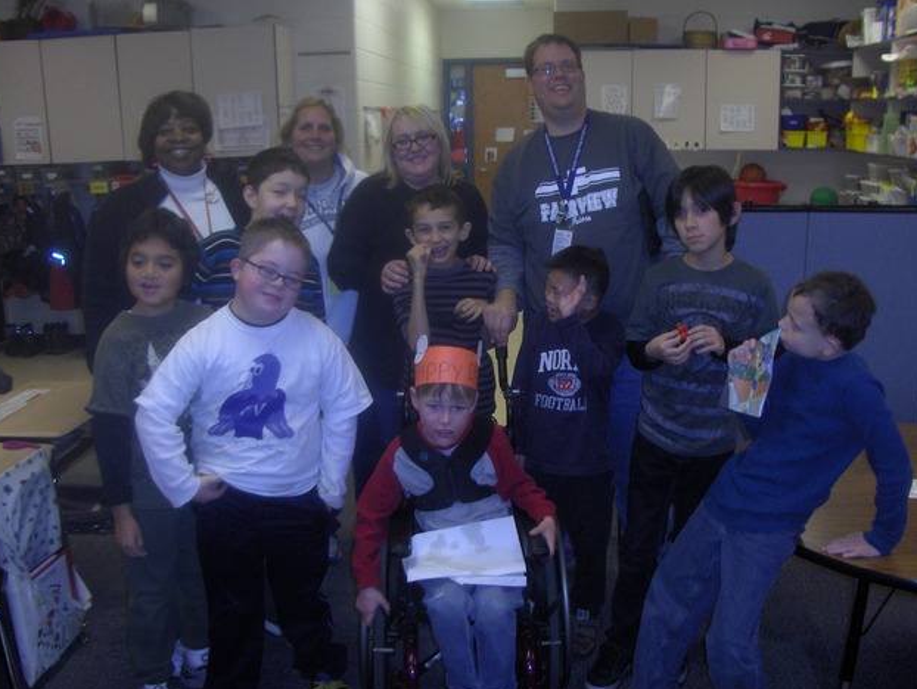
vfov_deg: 39.7
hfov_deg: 51.3
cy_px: 342
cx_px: 451
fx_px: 954
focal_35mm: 36
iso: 100
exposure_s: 1/60
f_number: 2.6
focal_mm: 5.8
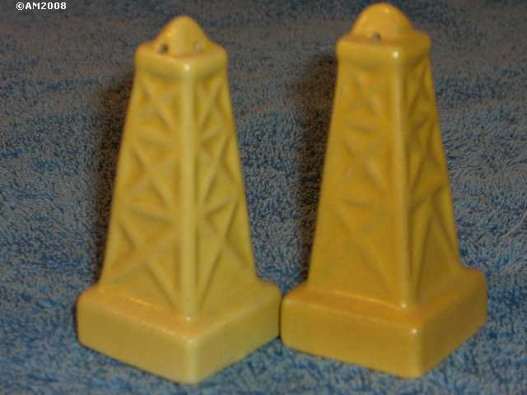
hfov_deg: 17.3
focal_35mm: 114
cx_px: 264
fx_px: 1736
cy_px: 198
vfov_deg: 13.0
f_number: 5.4
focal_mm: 23.7
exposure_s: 1/30
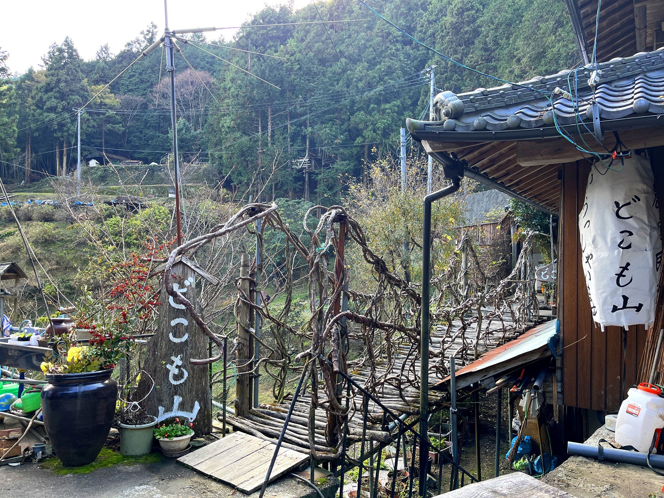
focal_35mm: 26
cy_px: 249
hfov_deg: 67.3
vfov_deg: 53.1
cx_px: 332
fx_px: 499
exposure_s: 1/162
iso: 50
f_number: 1.6
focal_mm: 5.1
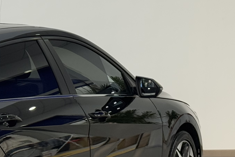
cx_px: -77
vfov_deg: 9.3
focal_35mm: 148
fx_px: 966
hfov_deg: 13.3
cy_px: 92
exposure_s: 1/121
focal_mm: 6.76
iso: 80
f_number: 1.78
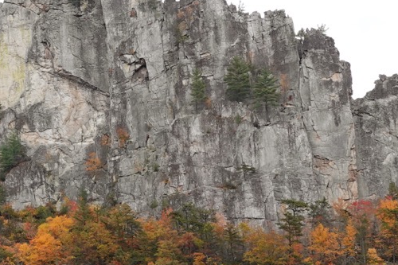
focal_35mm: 192
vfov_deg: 7.1
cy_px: 196
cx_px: -171
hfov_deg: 10.4
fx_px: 2122
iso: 100
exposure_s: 1/320
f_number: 4
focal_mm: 18.2
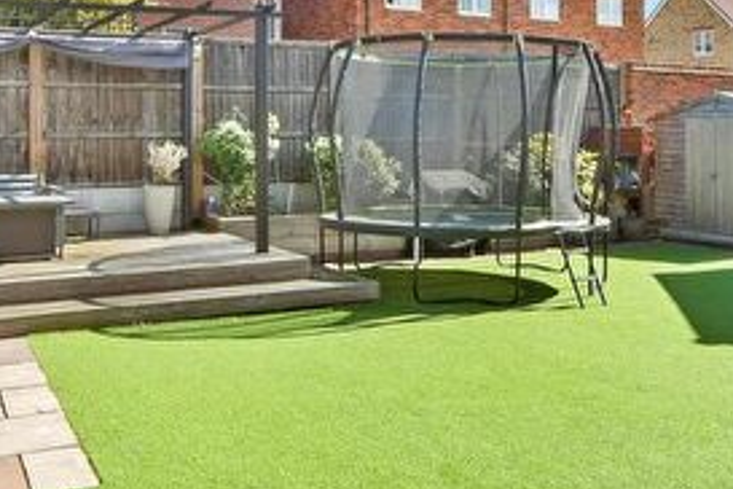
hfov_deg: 47.4
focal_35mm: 41
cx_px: 395
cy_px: 136
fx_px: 835
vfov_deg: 32.2
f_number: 10
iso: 500
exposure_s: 1/400
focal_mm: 11
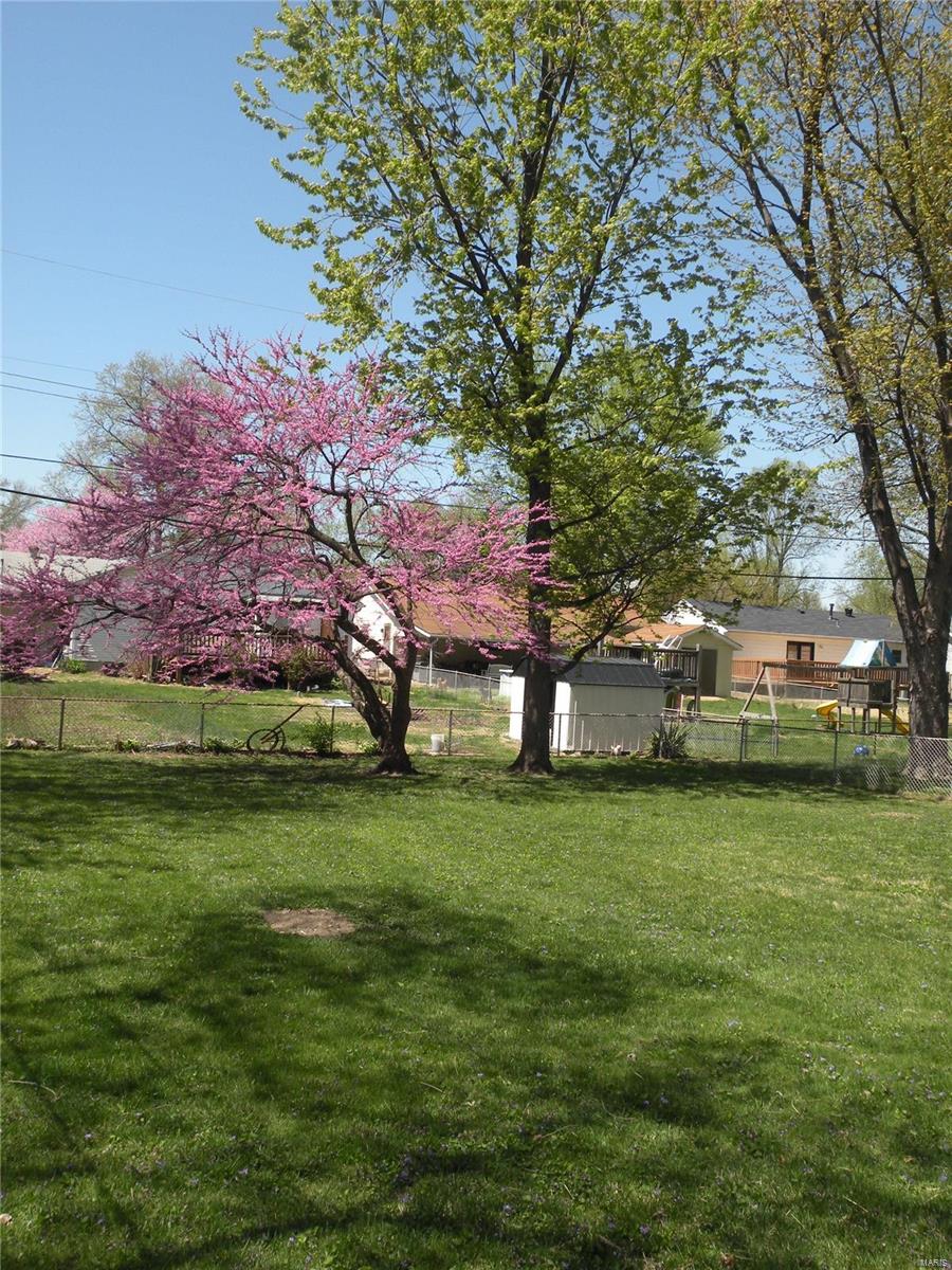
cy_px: 635
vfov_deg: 55.4
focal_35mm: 33
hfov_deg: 42.9
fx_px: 1210
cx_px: 476
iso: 64
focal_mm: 5.8
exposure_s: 1/182
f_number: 6.3
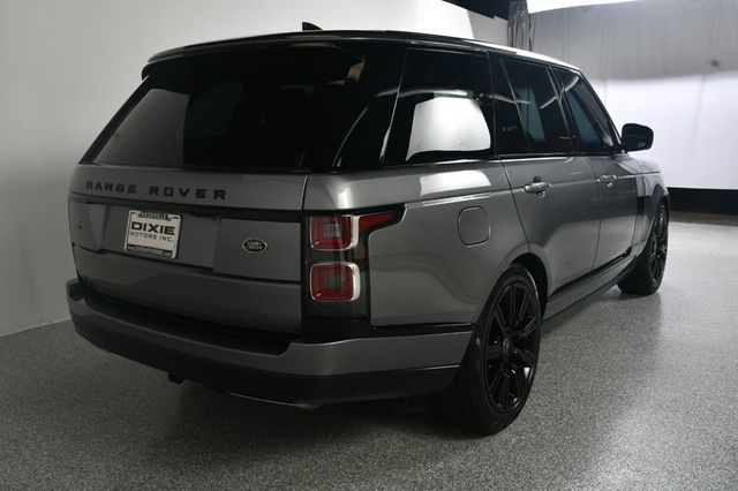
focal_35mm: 30
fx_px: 615
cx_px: 369
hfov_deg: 62.0
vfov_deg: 43.6
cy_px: 246
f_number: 11
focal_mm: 20
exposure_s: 1/160
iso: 100
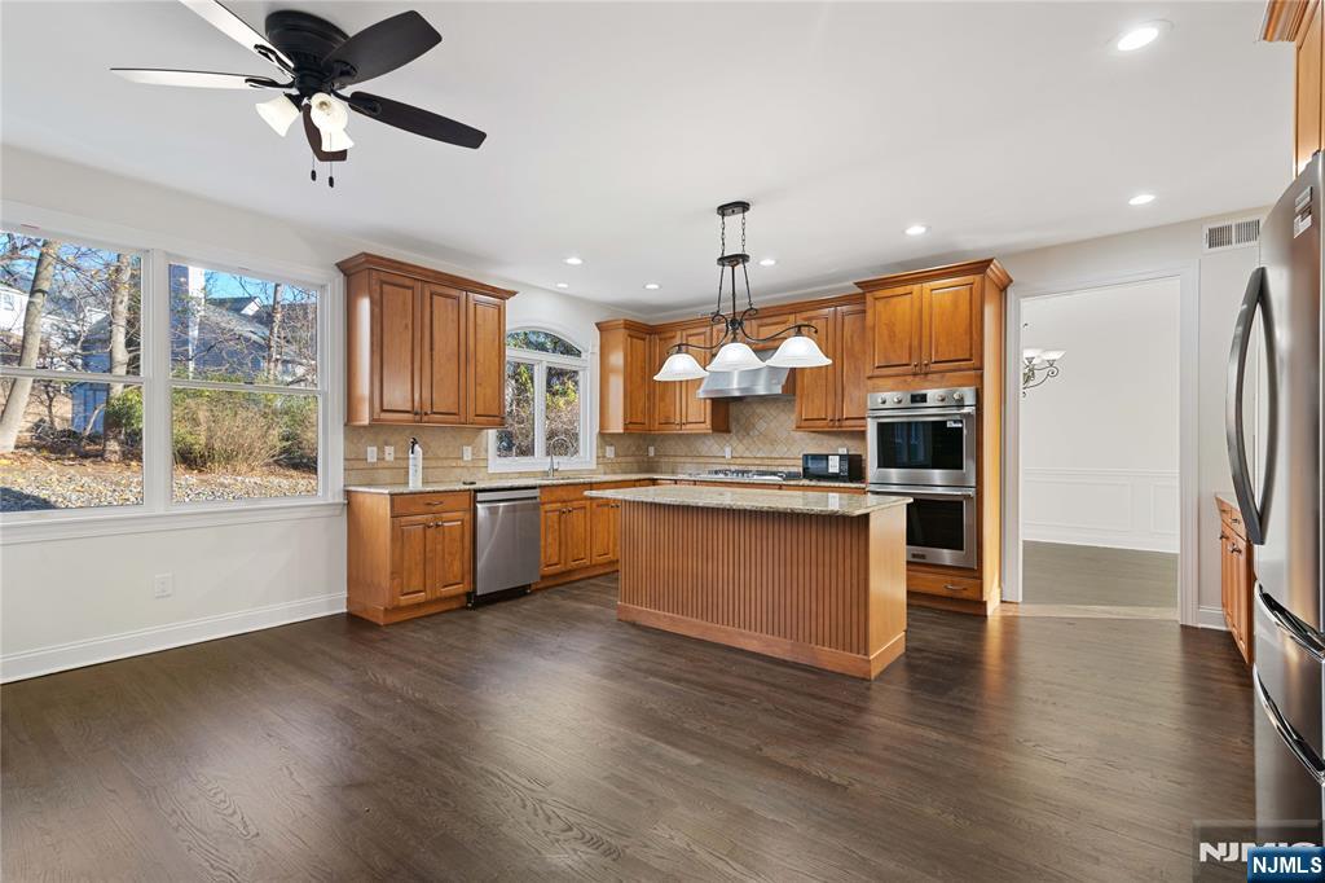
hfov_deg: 96.8
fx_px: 589
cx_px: 662
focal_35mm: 16
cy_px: 442
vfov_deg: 73.7
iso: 400
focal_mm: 16
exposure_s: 1/5
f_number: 8
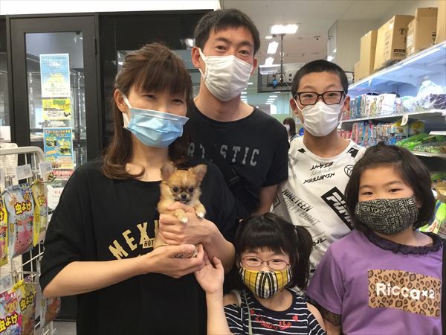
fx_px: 399
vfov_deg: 45.4
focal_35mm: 31
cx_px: 223
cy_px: 168
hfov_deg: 58.4
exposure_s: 1/33
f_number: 2.4
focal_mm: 3.3
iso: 64
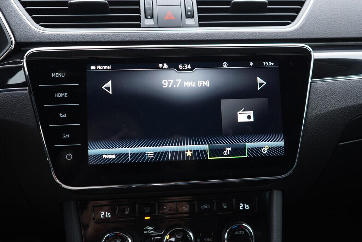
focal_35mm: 36
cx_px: 181
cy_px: 121
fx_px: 362
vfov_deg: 36.9
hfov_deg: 53.1
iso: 400
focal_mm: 24
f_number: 2.8
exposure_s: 1/40
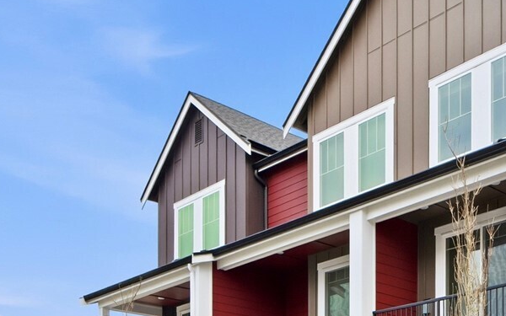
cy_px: 292
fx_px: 676
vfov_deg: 25.4
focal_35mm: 49
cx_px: 358
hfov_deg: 40.3
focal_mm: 17
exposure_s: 1/60
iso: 400
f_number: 9
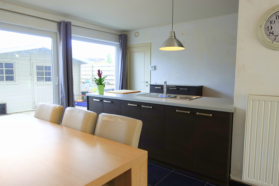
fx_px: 186
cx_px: 140
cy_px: 93
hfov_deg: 73.7
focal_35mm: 24
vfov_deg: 53.1
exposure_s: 1/50
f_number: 2.8
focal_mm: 8.8
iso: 125
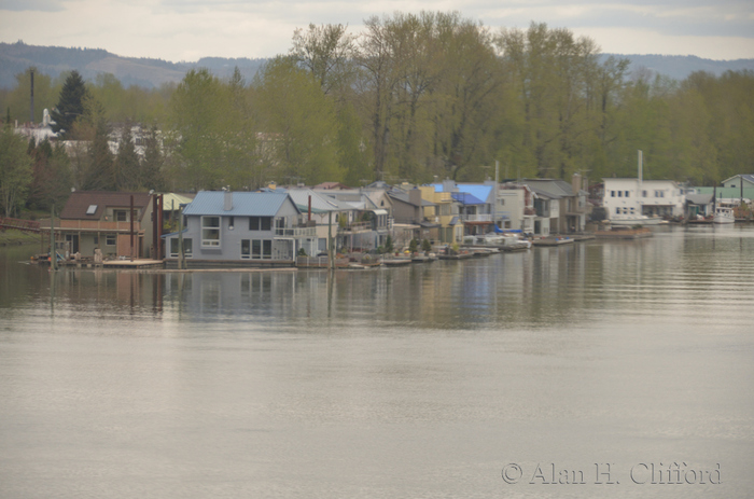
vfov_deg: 8.7
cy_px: 250
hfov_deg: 13.1
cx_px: 377
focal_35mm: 158
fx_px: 3291
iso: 400
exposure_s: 1/250
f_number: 5.3
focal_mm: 105
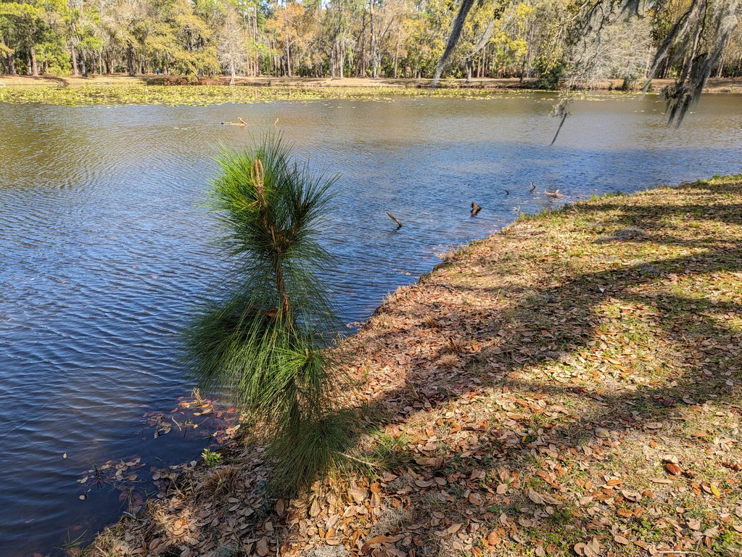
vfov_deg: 54.9
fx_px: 536
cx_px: 371
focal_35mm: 25
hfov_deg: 69.4
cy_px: 278
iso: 40
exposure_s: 1/573
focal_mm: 5.43
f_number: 1.89
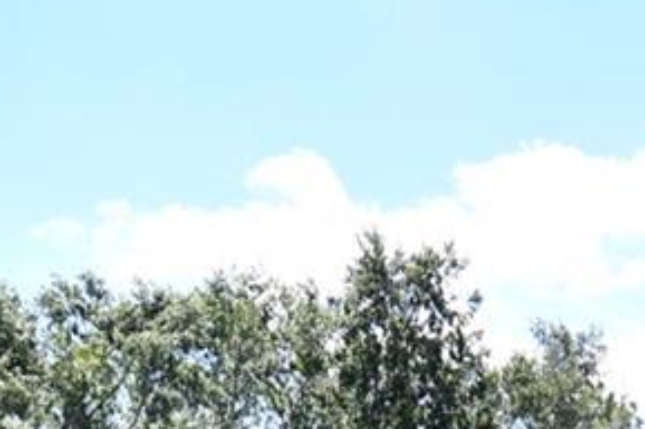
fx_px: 1485
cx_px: 725
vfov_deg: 13.5
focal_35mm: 83
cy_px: 916
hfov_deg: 22.9
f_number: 4
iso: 64
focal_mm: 10
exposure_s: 1/250
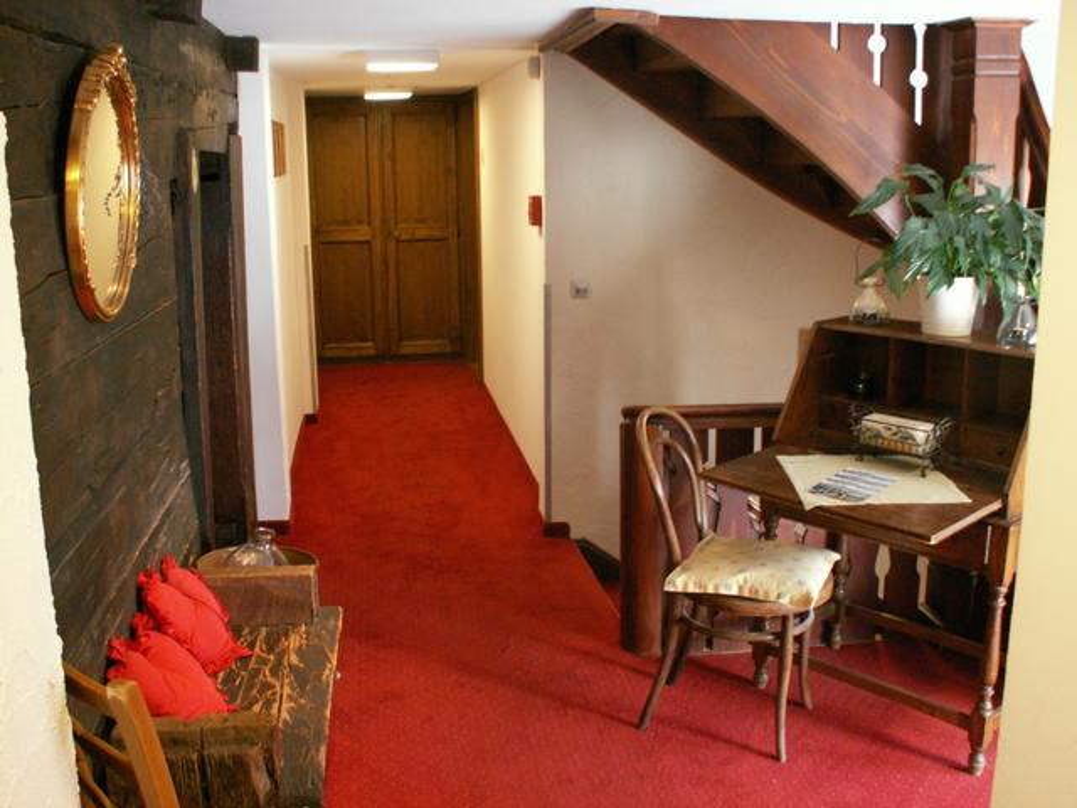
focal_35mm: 35
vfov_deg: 40.7
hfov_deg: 52.6
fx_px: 1089
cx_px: 538
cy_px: 404
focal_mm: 5.86
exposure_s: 1/10
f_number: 2.8
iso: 160
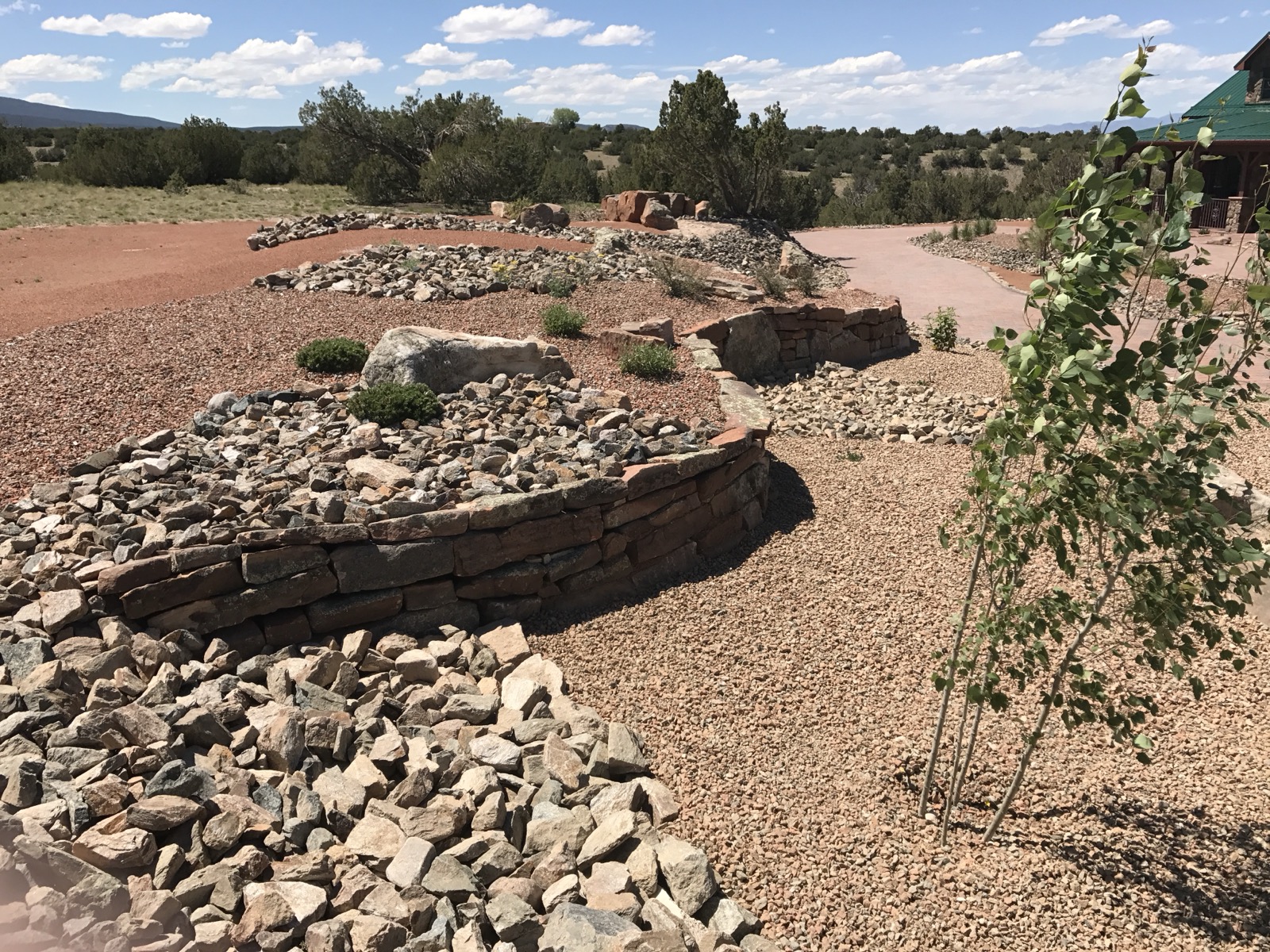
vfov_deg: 49.7
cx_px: 635
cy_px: 476
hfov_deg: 63.4
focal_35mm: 28
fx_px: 1027
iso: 20
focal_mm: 3.99
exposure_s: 1/2907
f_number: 1.8
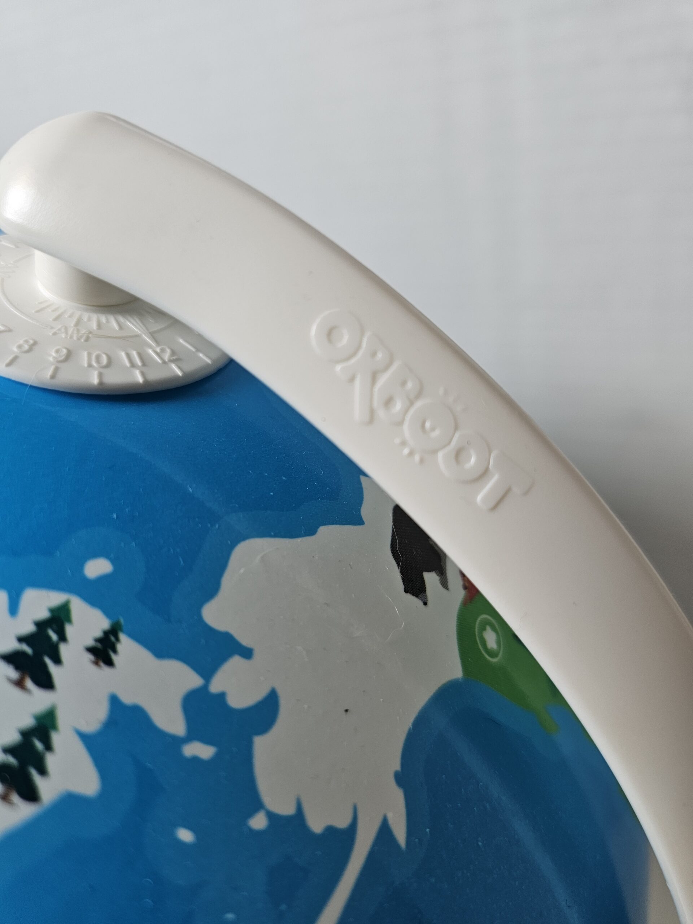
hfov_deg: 58.9
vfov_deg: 73.9
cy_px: 462
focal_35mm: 23
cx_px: 346
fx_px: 614
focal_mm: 6.3
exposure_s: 1/120
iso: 100
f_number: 1.7
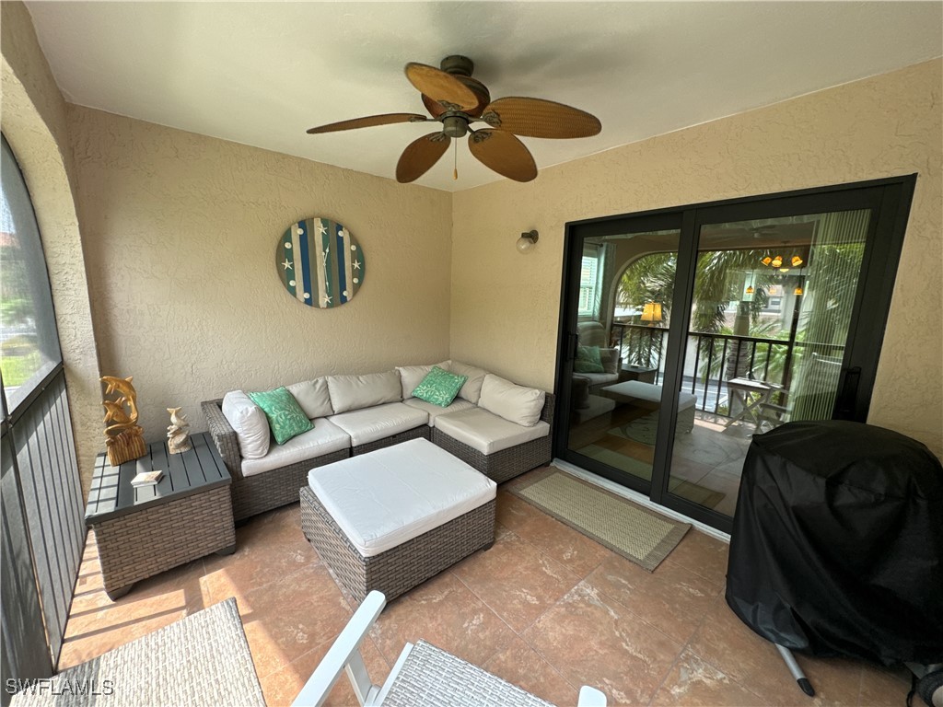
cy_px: 354
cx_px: 472
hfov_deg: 102.1
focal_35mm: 14
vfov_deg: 85.7
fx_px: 381
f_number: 2.2
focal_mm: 2.22
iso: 80
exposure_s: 1/121
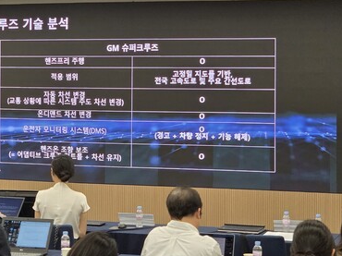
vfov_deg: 13.2
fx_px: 1106
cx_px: 91
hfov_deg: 17.5
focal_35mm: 112
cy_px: 58
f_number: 2.4
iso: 250
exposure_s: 1/120
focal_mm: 7
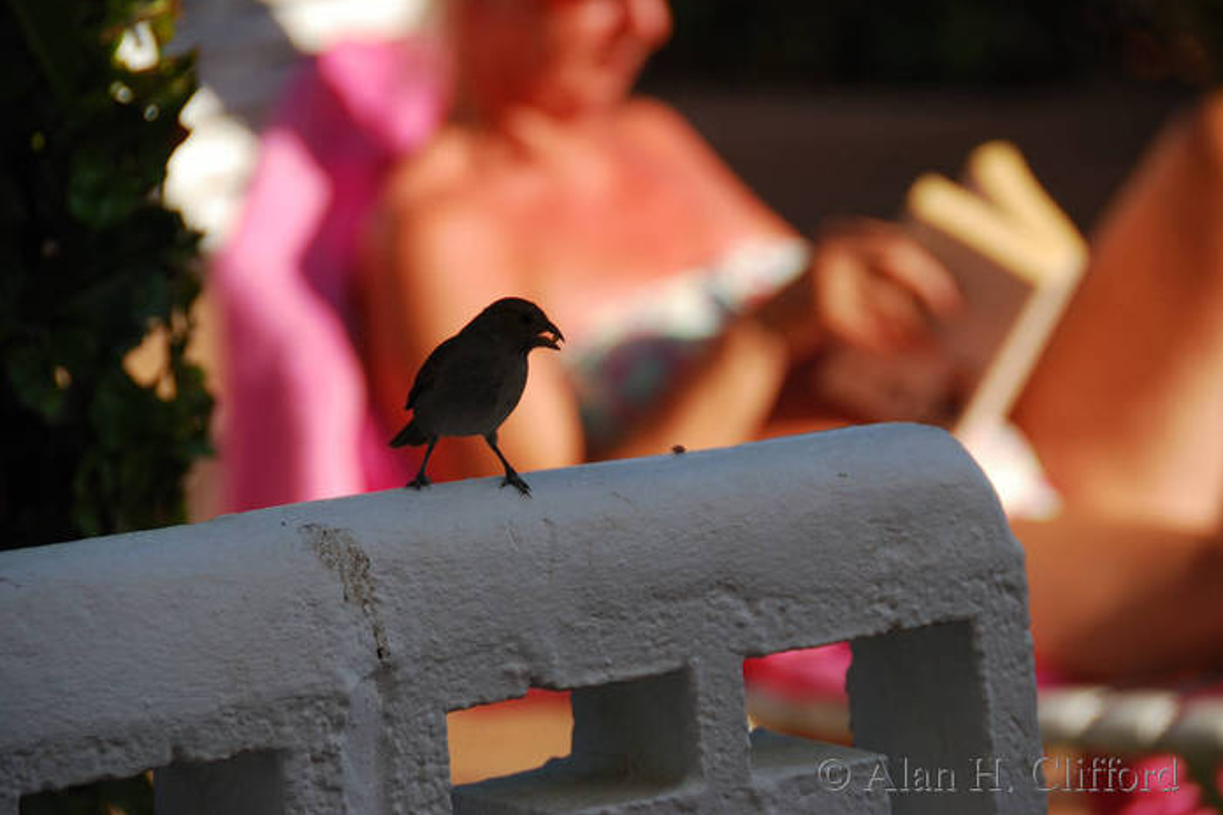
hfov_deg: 6.8
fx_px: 10259
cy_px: 406
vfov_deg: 4.6
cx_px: 613
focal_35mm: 302
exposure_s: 1/400
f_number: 5.6
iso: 100
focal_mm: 200
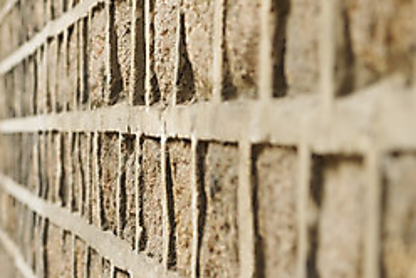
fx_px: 1620
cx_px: 75
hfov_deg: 14.5
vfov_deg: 9.8
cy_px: 25
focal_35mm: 140
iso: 500
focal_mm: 58
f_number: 4
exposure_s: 1/800
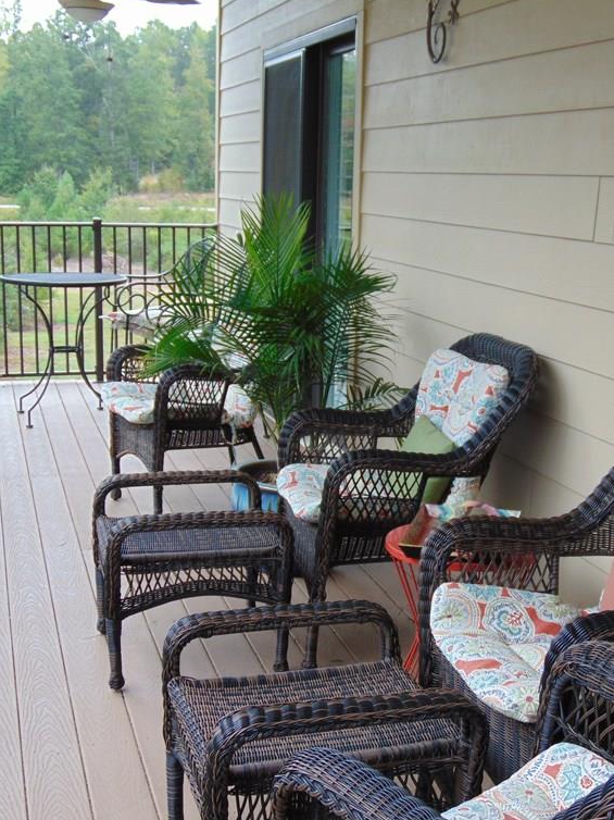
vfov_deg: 36.2
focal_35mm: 53
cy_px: 410
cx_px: 364
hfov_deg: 27.5
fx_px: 1254
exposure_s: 1/100
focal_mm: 6.9
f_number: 3.3
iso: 80
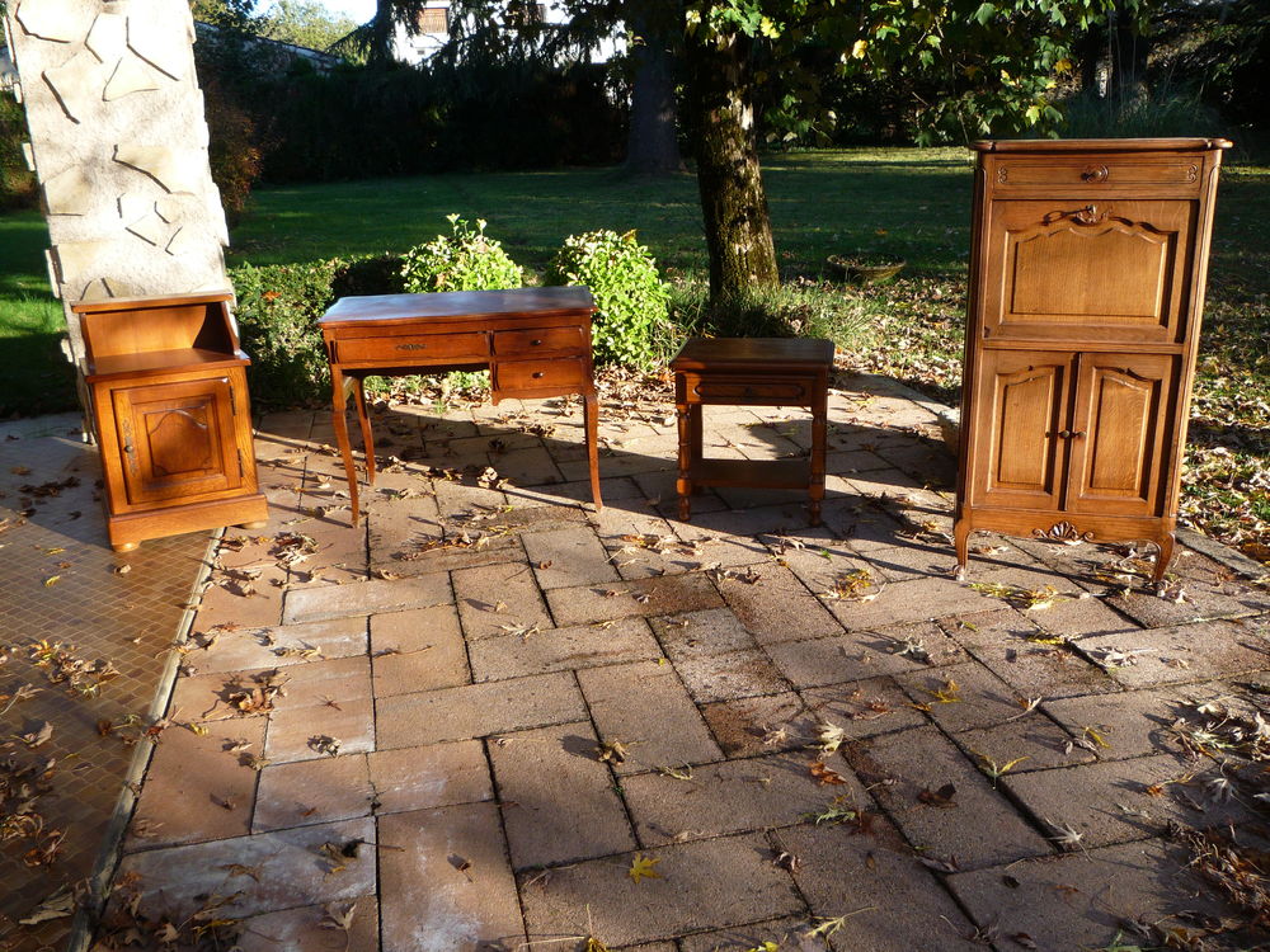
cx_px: 635
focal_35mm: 30
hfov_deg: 60.0
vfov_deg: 46.8
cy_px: 476
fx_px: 1101
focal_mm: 5.2
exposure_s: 1/100
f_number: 4
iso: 100
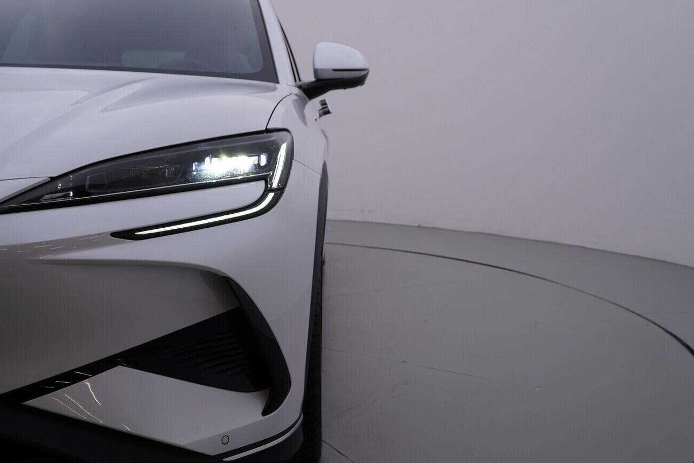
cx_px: 320
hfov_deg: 48.4
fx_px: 771
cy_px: 247
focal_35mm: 40
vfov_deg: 33.4
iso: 125
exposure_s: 1/125
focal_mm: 24
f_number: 5.6
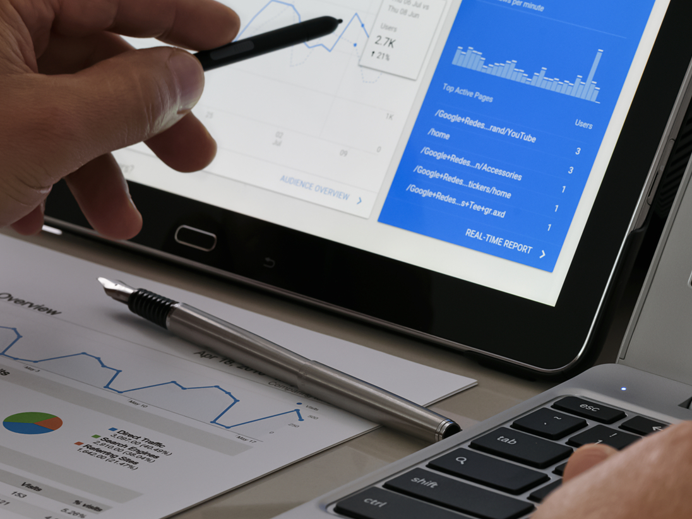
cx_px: 594
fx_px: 3858
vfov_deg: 7.7
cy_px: 223
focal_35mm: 193
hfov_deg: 10.2
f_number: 11
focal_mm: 110
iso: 500
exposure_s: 1/3
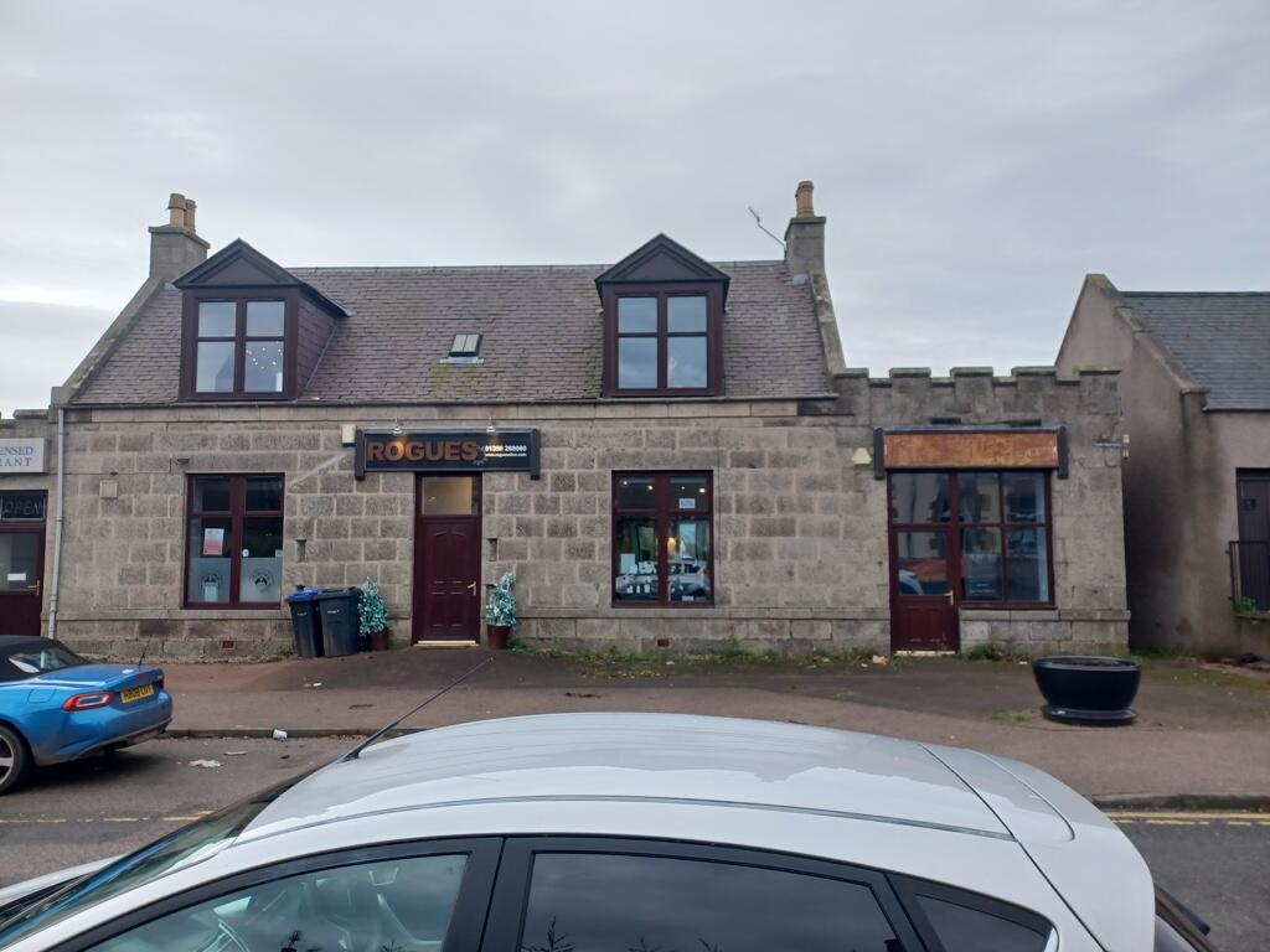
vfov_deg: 54.9
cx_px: 635
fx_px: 917
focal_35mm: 25
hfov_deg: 69.4
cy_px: 476
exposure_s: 1/50
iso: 80
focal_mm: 4.6
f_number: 1.8
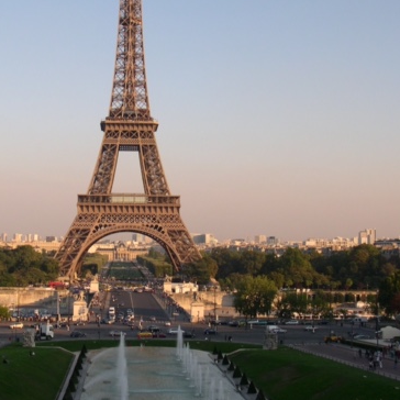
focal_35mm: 59
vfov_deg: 29.1
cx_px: 112
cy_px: 192
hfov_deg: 28.7
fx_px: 771
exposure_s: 1/94
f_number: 7.6
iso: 100
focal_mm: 8
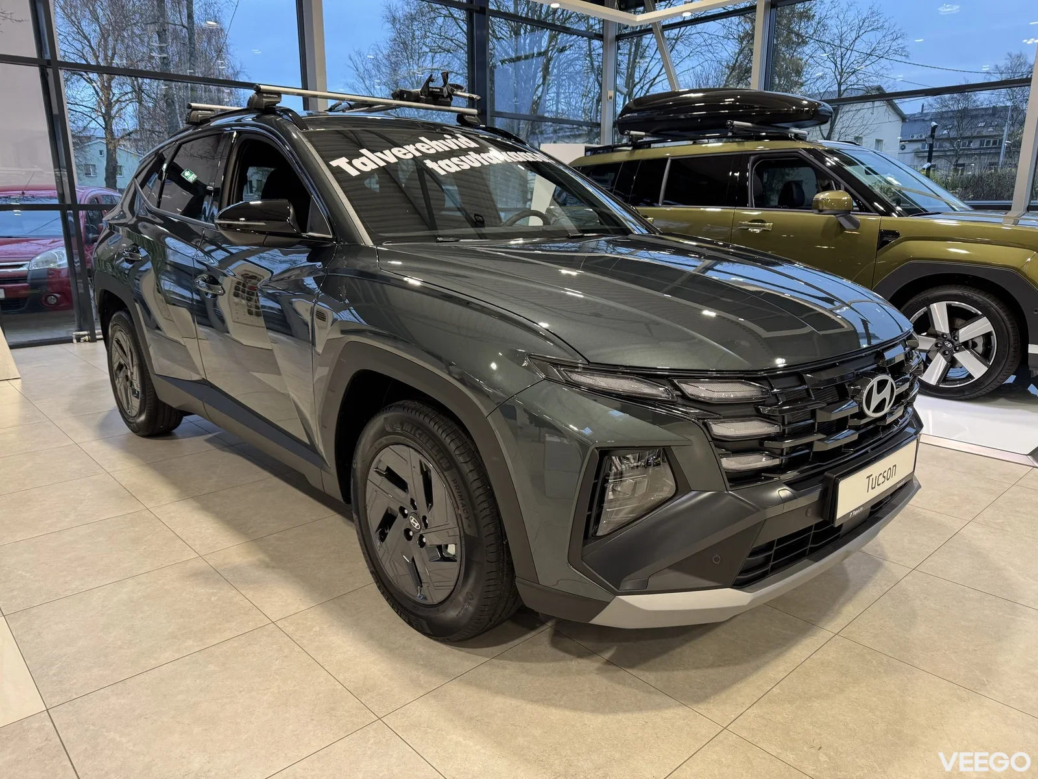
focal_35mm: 24
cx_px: 519
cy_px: 390
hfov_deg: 71.6
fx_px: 720
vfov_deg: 56.8
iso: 200
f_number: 1.78
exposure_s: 1/100
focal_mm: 6.76
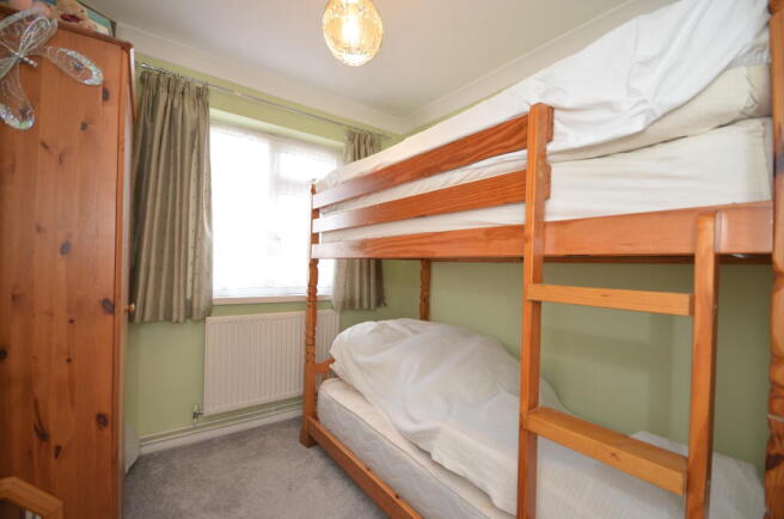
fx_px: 326
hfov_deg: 100.5
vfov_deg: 77.0
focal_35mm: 15
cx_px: 392
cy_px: 260
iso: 640
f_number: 4
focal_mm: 10
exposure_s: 1/60
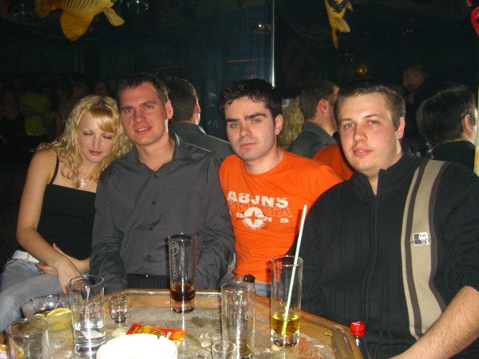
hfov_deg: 49.0
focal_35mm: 38
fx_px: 526
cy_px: 180
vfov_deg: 37.7
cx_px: 240
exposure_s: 1/60
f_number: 2.8
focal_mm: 7.9
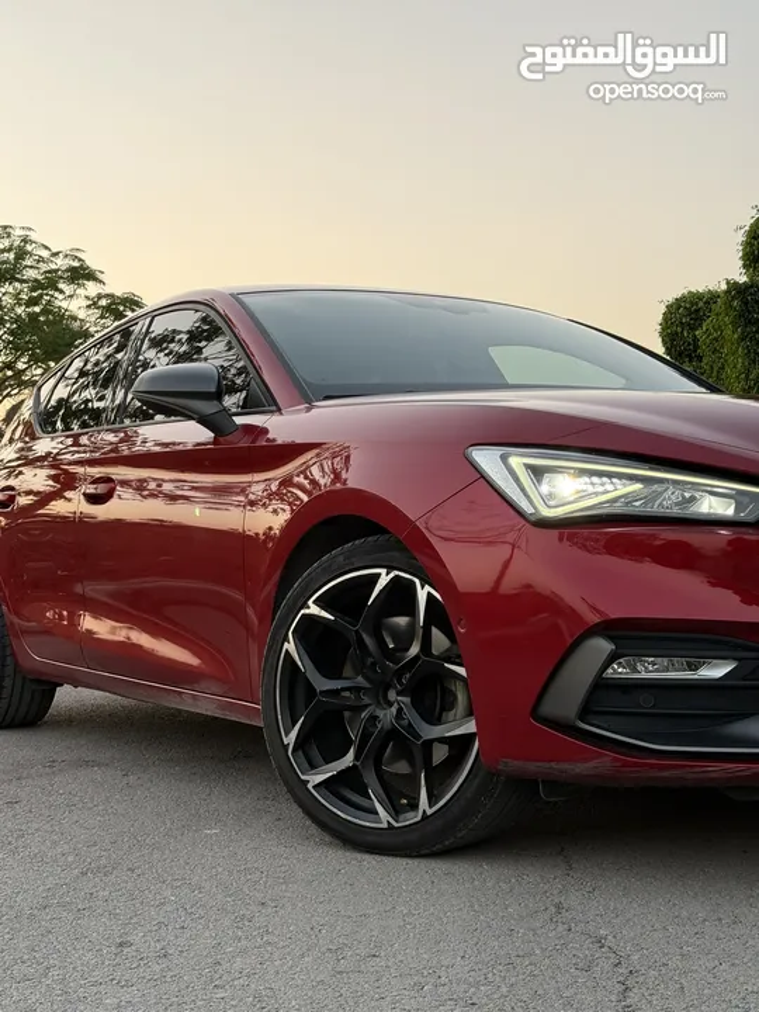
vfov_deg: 39.7
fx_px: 1403
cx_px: 380
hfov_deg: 30.3
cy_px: 506
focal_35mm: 48
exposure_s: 1/102
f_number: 1.78
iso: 200
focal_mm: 6.76
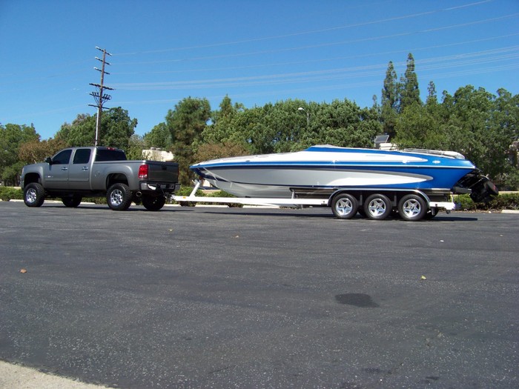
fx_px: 540
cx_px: 260
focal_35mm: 36
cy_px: 194
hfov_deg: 51.4
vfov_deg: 39.7
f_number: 4
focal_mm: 5.85
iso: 72
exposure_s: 1/500
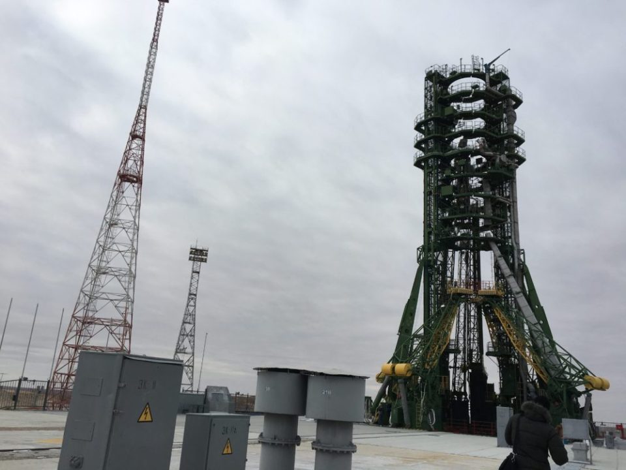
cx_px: 313
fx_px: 524
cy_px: 235
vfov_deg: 48.2
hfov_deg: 61.7
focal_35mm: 29
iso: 25
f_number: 2.2
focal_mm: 4.15
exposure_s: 1/1374
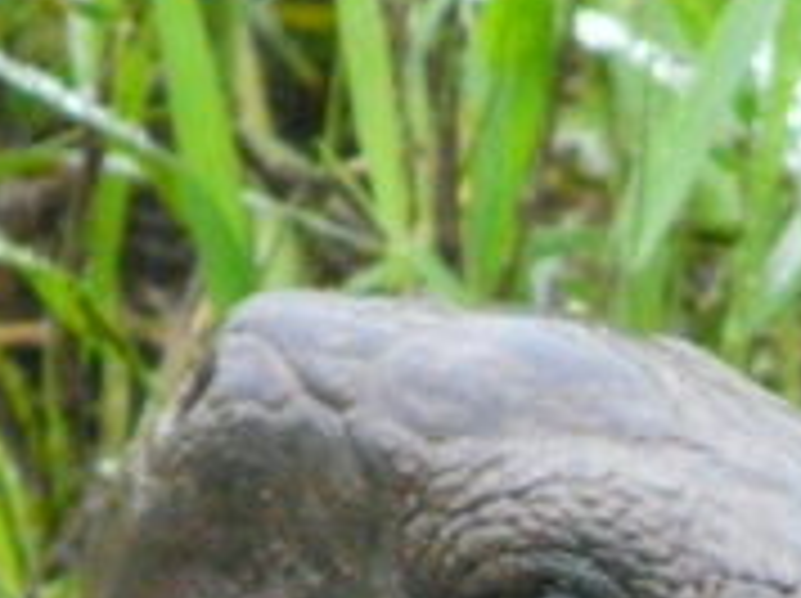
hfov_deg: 0.9
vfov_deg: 0.7
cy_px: 832
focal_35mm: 2176
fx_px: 50284
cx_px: 572
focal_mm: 82.8
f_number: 4.2
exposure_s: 1/250
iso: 800
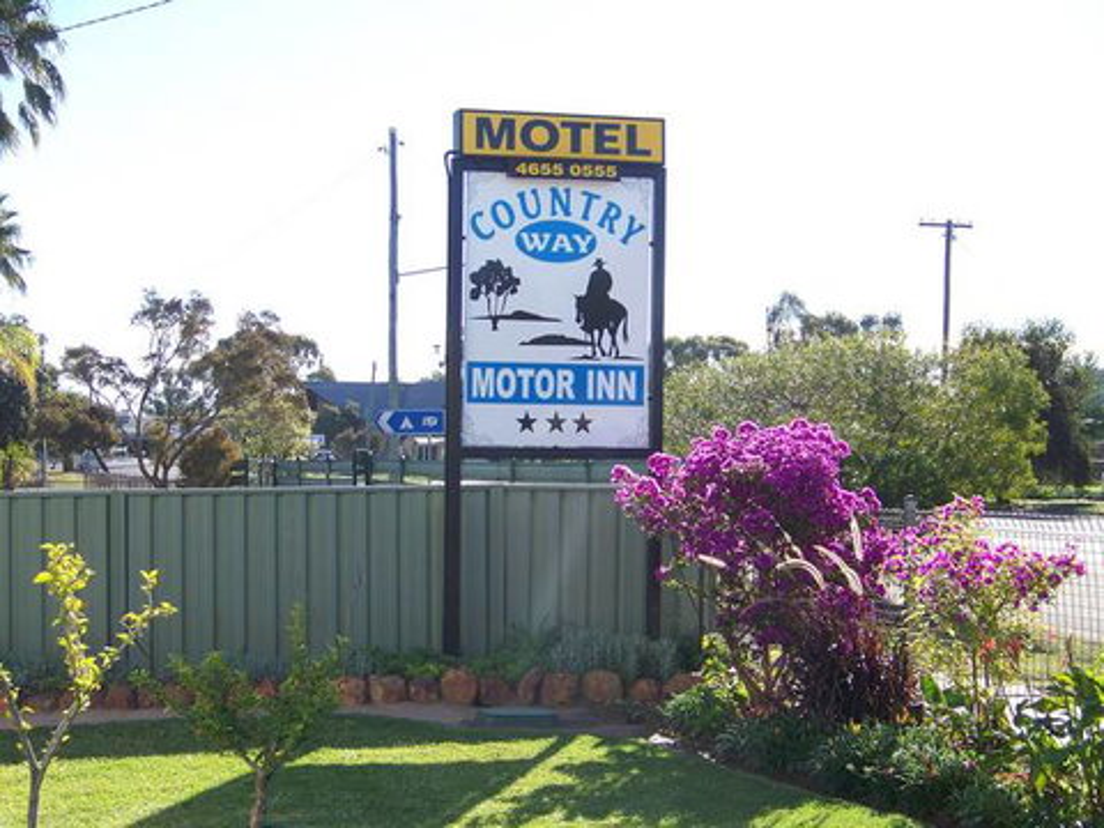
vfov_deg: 21.0
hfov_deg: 27.8
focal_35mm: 70
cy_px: 414
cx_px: 552
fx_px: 2232
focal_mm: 11.7
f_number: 3.2
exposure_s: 1/320
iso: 64
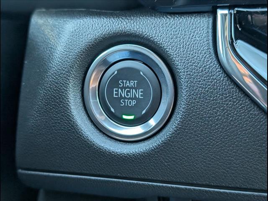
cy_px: 100
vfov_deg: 29.7
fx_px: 379
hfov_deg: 38.9
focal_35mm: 49
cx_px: 134
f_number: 1.68
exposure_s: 1/38.8
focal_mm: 6.9
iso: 105
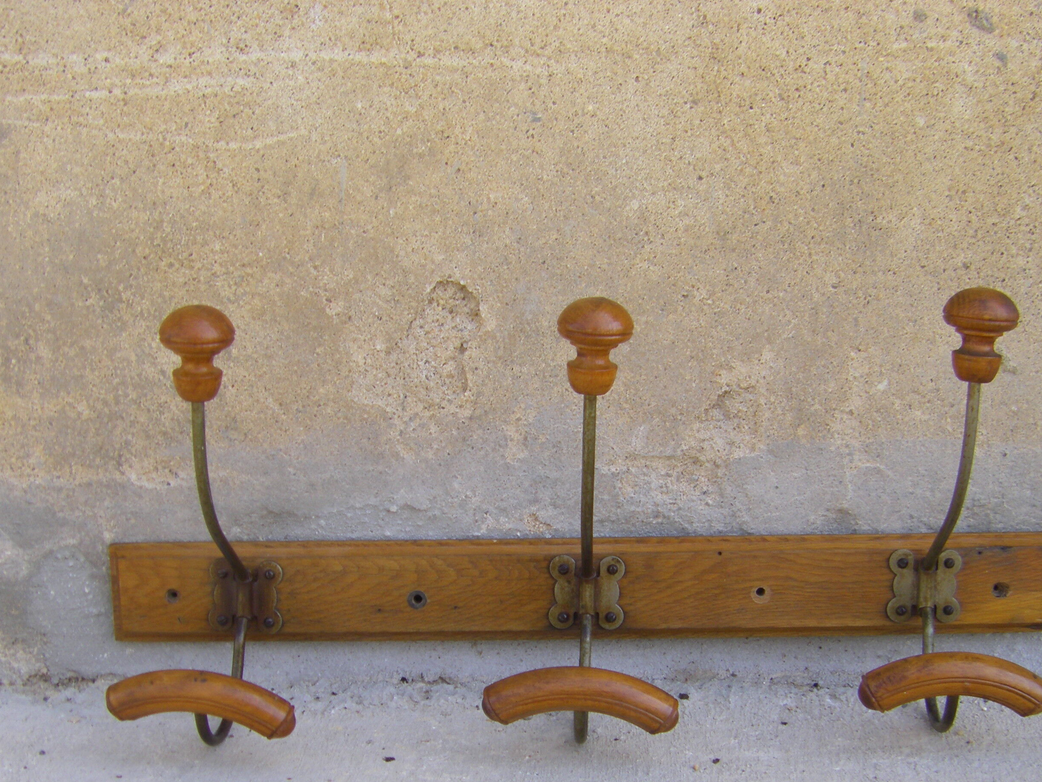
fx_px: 1535
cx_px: 581
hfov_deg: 37.4
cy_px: 523
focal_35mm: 51
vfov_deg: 28.4
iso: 64
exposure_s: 1/200
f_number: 3.5
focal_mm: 6.3
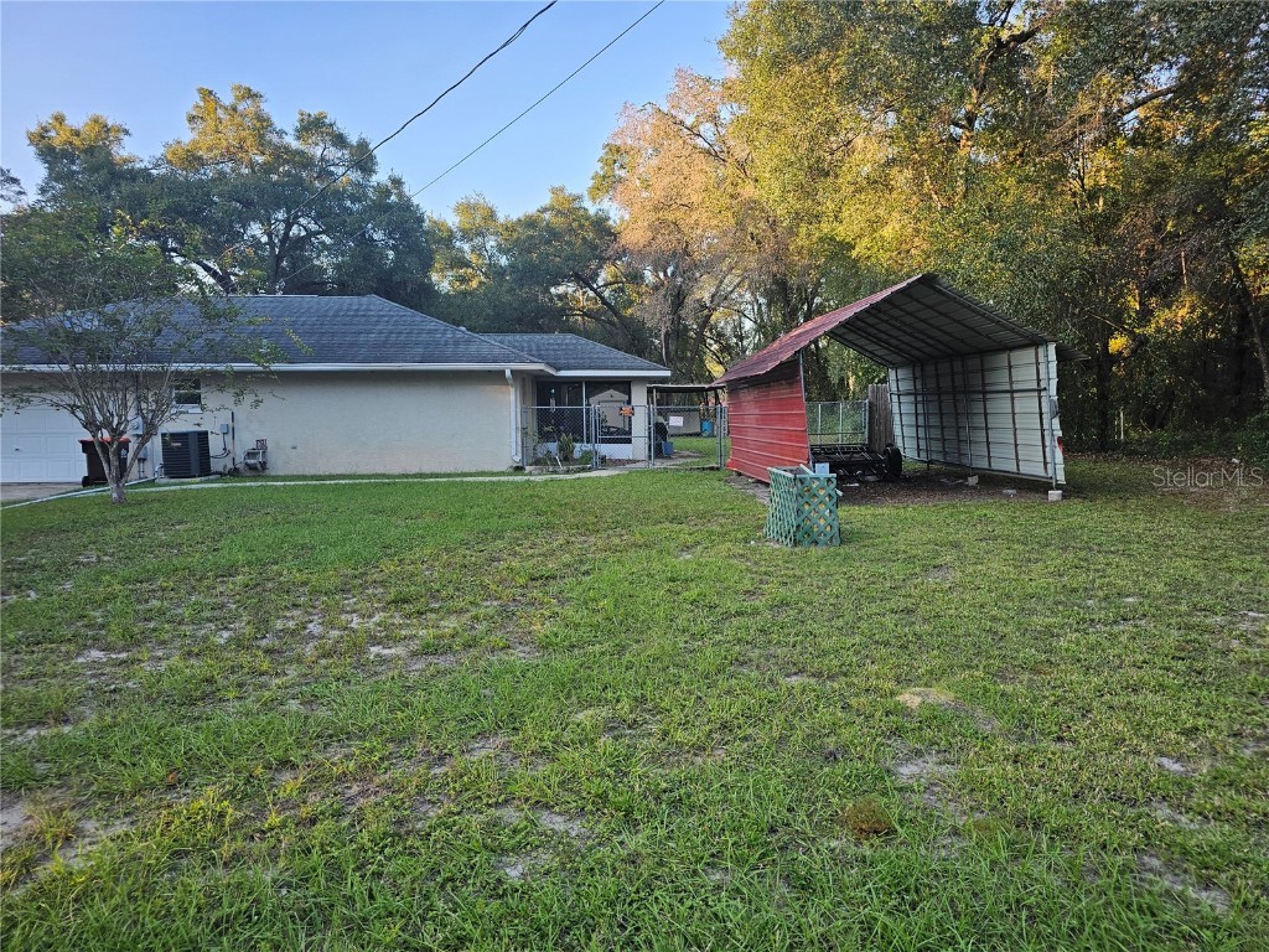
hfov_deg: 73.9
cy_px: 476
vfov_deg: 58.9
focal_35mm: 23
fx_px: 843
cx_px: 634
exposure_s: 1/180
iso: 40
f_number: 1.7
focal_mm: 6.3
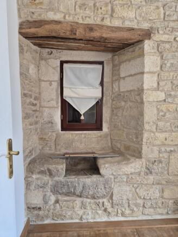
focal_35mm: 23
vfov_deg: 73.9
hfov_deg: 58.9
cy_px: 118
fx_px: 158
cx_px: 89
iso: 100
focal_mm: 5.4
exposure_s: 1/180
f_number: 1.8
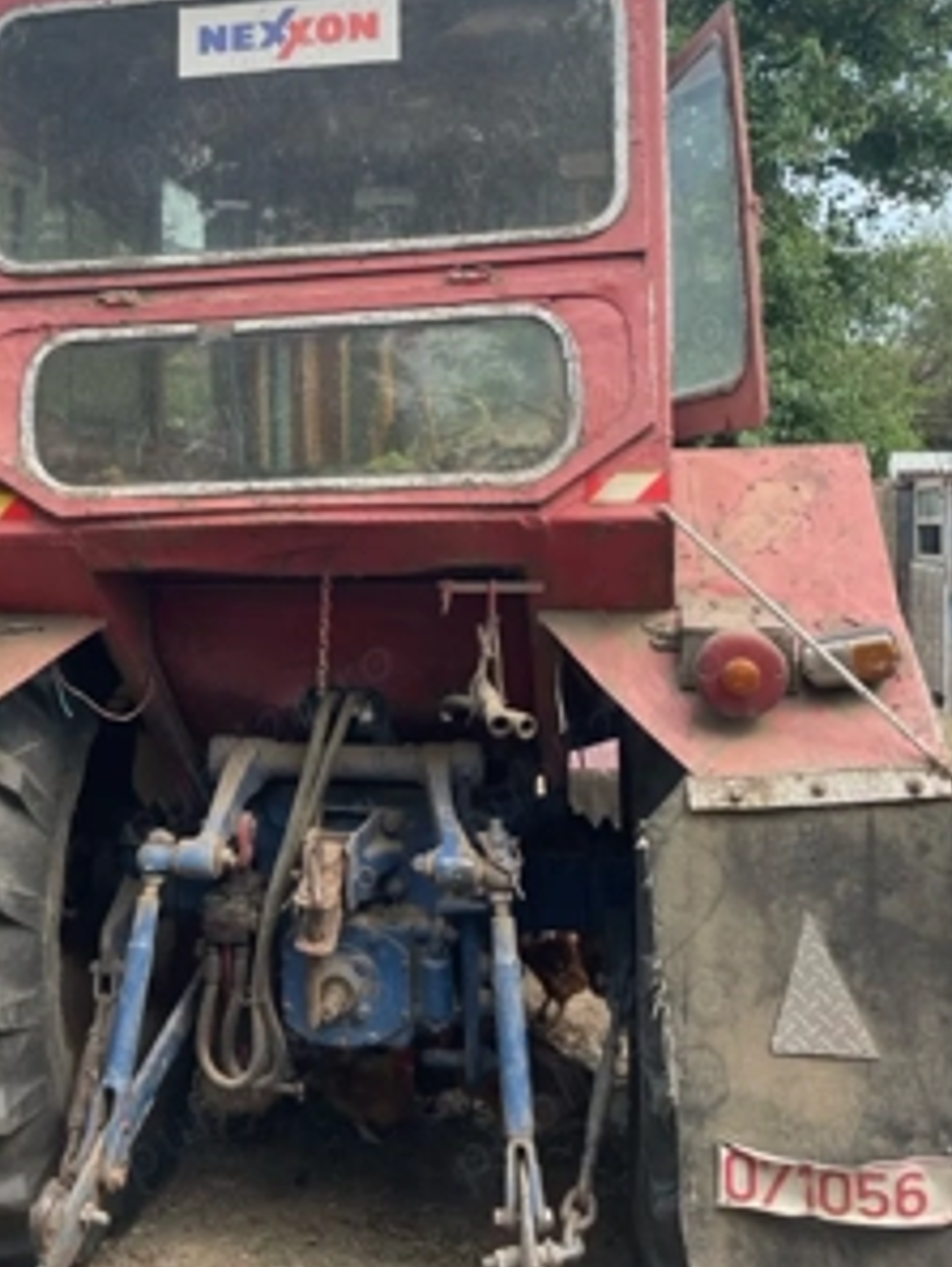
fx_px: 1282
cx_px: 342
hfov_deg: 40.4
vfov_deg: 52.0
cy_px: 465
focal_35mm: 35
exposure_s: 1/567
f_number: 1.6
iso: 32
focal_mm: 4.2
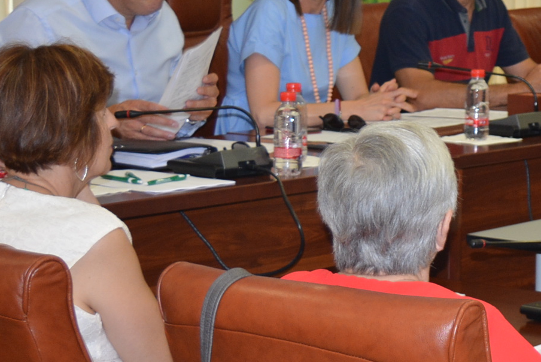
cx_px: 778
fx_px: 2090
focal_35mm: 139
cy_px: 141
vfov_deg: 9.9
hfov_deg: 13.9
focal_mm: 28
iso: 400
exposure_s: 1/60
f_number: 4.2
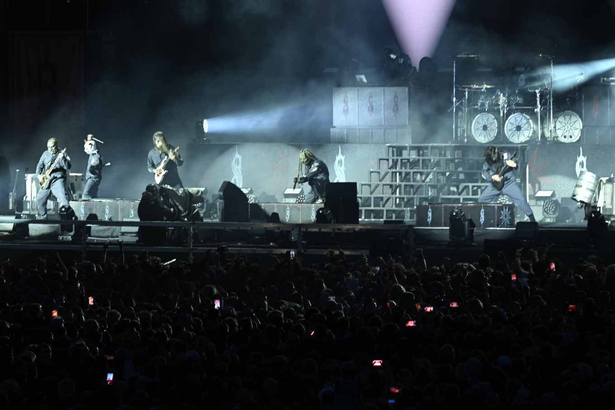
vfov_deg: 3.4
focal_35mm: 400
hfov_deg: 5.2
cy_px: 205
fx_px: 6831
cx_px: 308
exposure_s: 1/25
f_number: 11
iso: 1600
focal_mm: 400
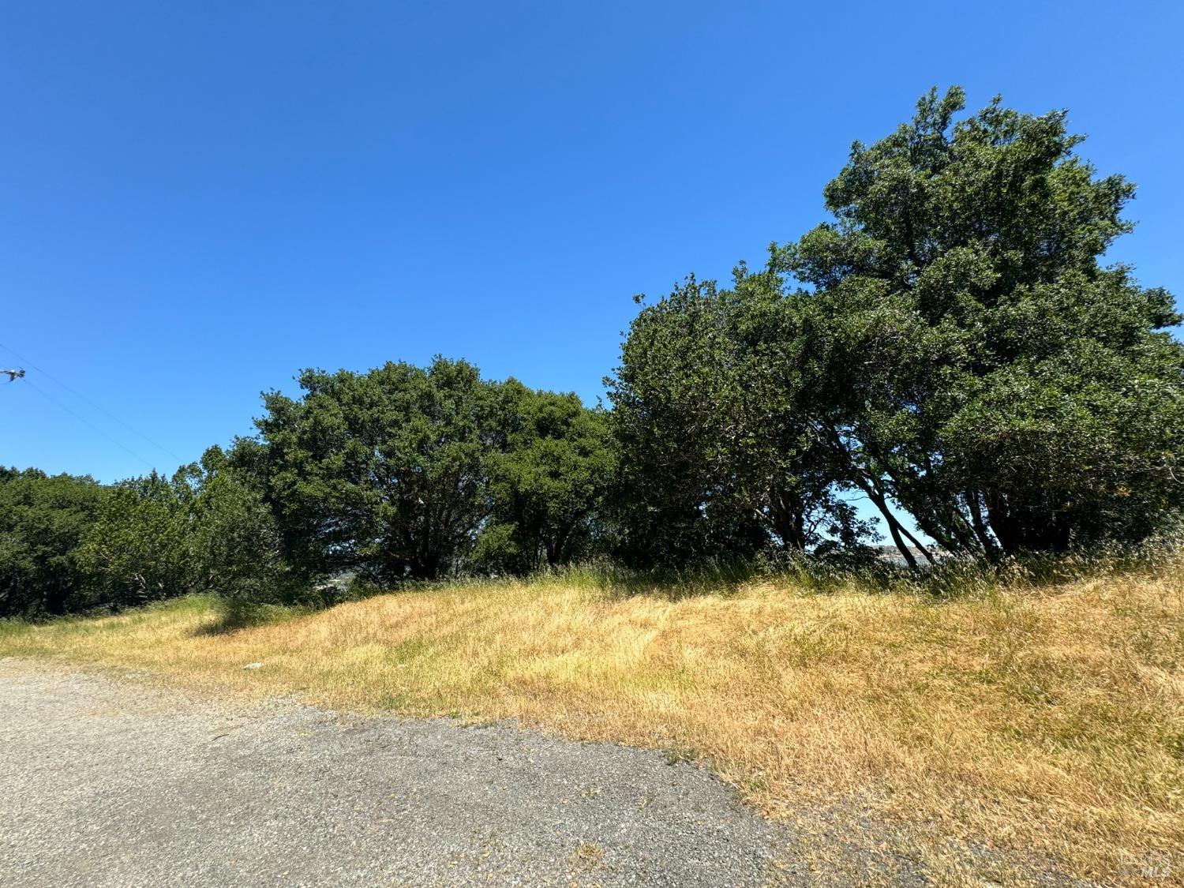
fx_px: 479
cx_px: 592
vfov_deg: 85.7
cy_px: 444
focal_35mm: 14
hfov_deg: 102.1
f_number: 2.2
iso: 50
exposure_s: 1/921
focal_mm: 2.22
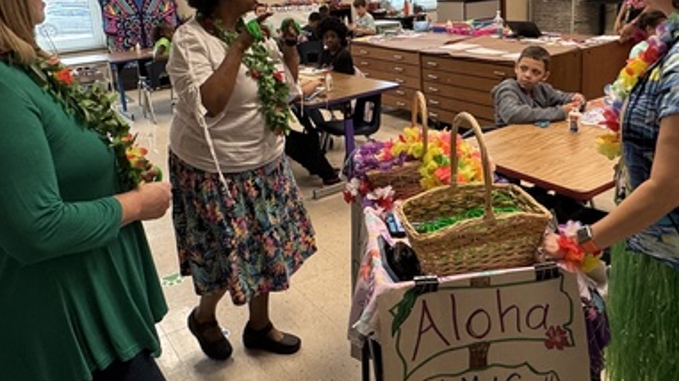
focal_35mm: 32
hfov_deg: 60.8
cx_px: 387
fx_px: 576
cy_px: 94
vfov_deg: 35.8
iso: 200
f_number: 2.2
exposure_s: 1/60
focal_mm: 2.22
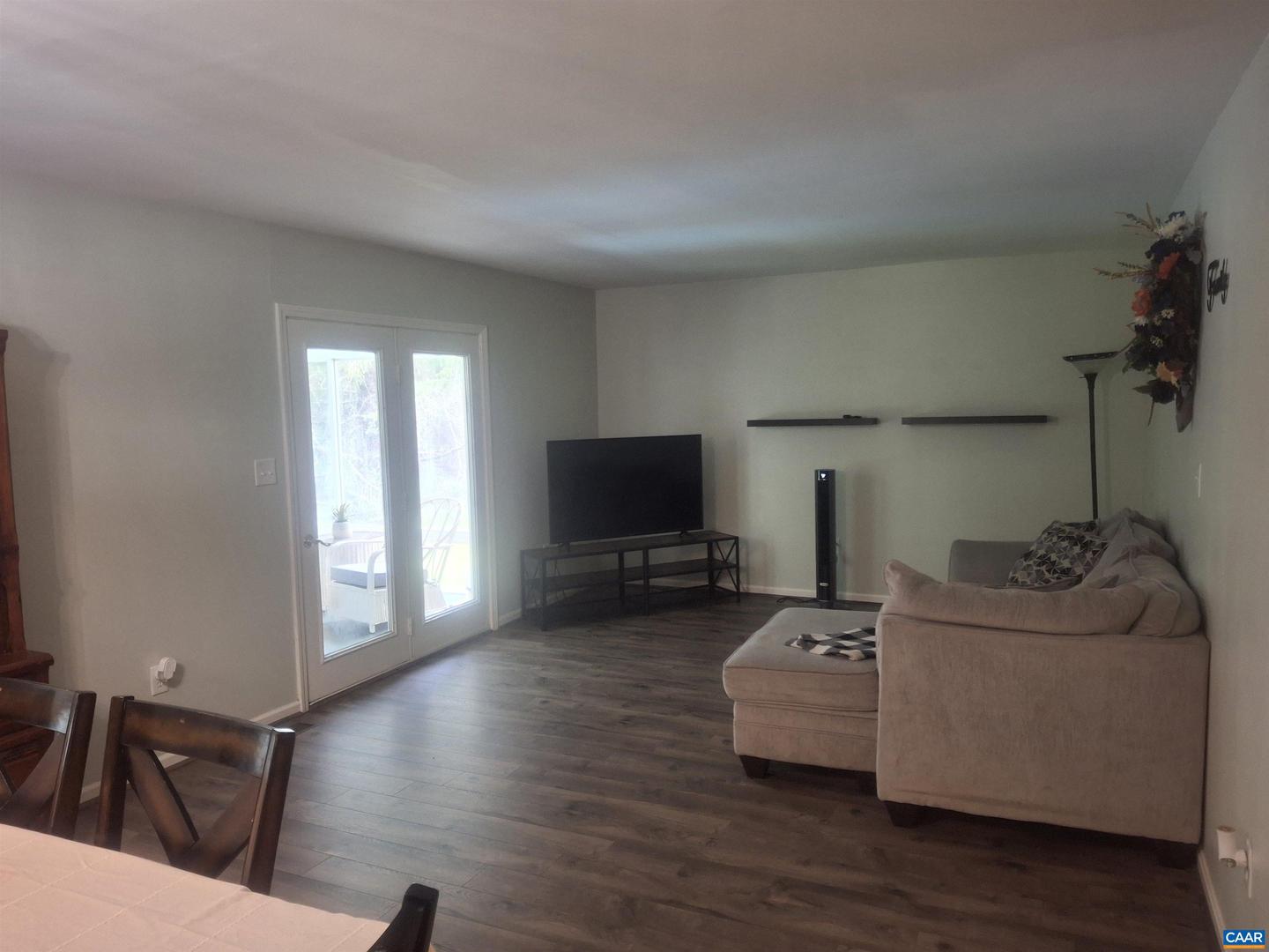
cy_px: 476
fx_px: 916
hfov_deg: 69.4
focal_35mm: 25
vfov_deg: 54.9
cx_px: 634
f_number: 1.8
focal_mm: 4.69
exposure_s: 1/30
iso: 200
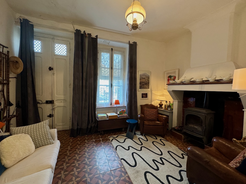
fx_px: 99
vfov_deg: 85.7
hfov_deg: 102.1
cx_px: 123
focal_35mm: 14
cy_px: 92
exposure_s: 1/100
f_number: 2.2
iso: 250
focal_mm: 2.22
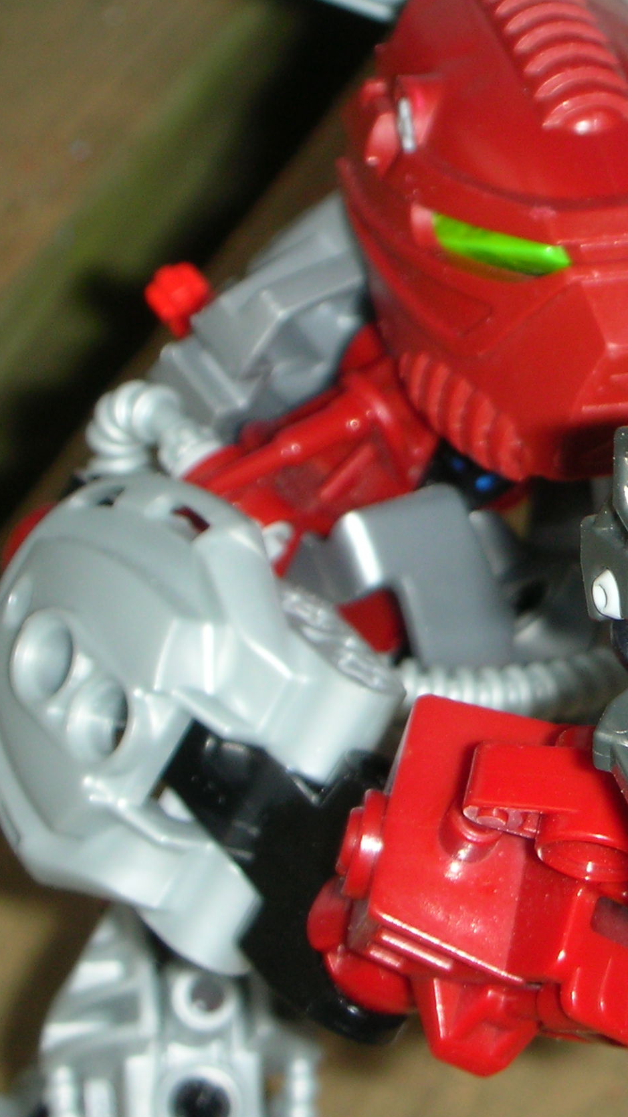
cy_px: 542
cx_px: 746
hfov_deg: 7.6
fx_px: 4679
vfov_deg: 13.6
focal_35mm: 158
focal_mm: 14.3
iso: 50
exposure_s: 1/120
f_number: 4.8
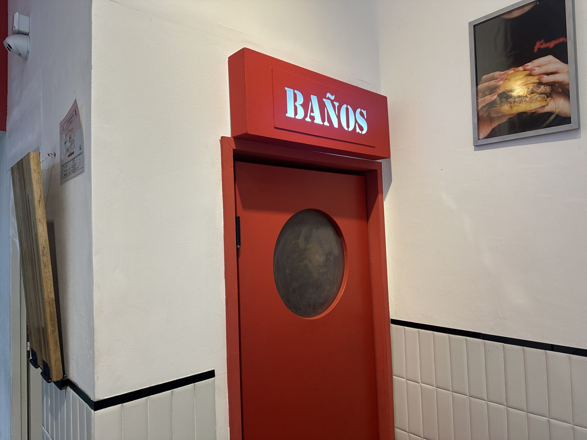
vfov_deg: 56.8
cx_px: 294
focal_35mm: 24
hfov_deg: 71.6
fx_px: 407
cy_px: 220
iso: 125
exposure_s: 1/100
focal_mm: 6.86
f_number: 1.78
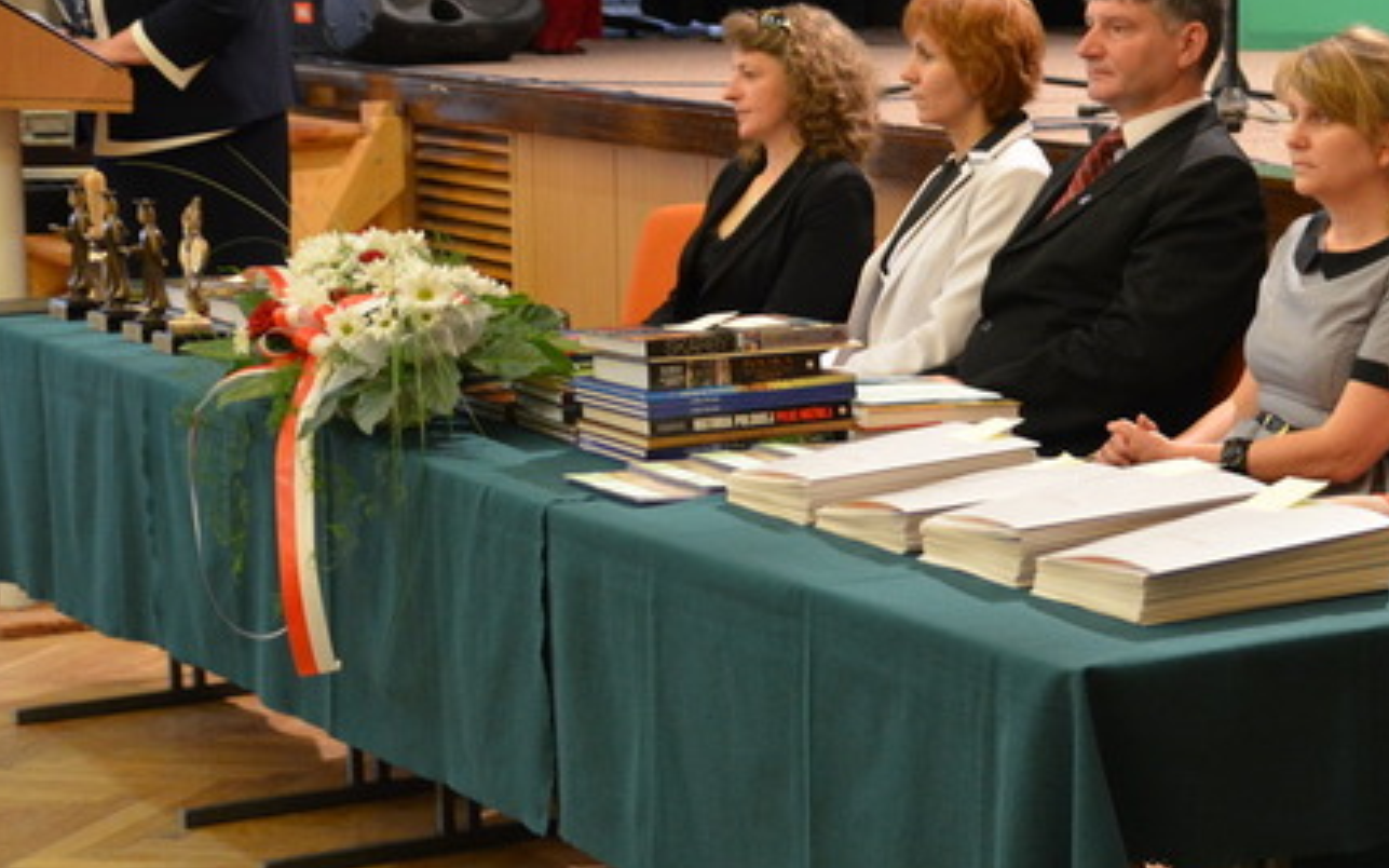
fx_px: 3634
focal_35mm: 96
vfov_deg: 13.6
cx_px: 1056
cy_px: 366
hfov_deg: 21.4
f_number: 4.5
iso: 1600
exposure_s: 1/80
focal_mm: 38
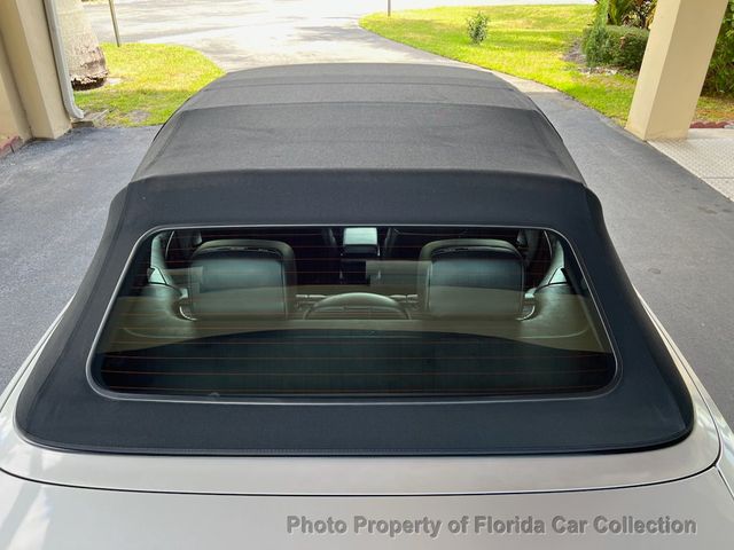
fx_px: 551
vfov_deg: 53.1
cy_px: 275
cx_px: 367
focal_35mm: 26
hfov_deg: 67.3
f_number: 1.5
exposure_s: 1/163
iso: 50
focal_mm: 5.7
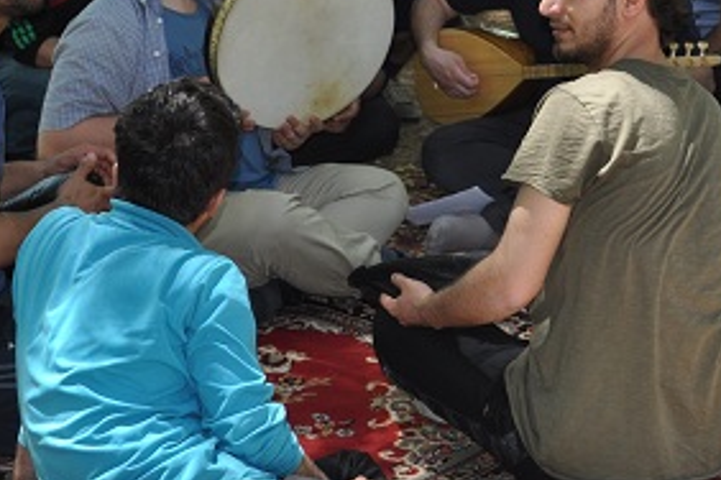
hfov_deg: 17.8
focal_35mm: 114
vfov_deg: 11.9
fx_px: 2283
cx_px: 542
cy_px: -4
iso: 200
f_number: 5.6
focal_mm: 32
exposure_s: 1/160
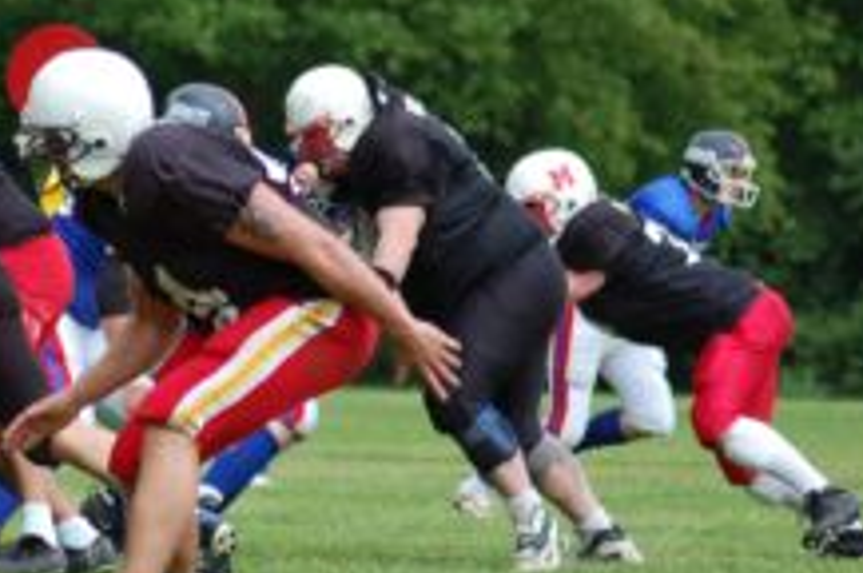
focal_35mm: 469
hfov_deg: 4.4
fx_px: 11226
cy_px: 326
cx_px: 233
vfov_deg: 2.9
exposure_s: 1/1000
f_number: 4.5
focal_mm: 150
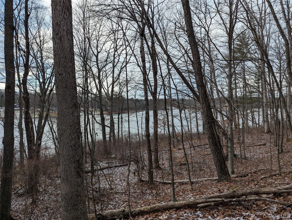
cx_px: 146
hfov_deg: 71.5
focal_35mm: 24
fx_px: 203
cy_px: 110
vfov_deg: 56.9
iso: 41
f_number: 1.85
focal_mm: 6.81
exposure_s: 1/1068
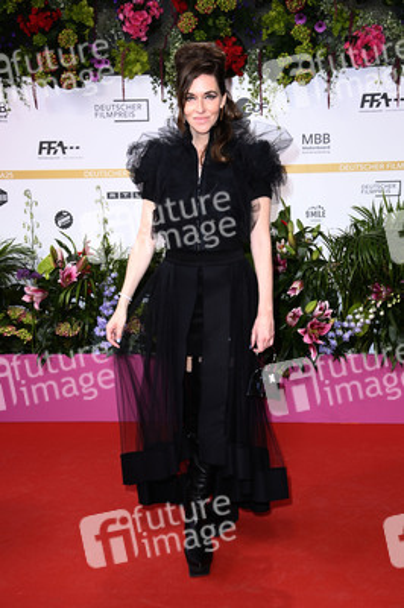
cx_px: 202
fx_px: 809
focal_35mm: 48
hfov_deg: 28.0
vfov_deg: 41.1
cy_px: 304
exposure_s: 1/250
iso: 640
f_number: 5.6
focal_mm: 48
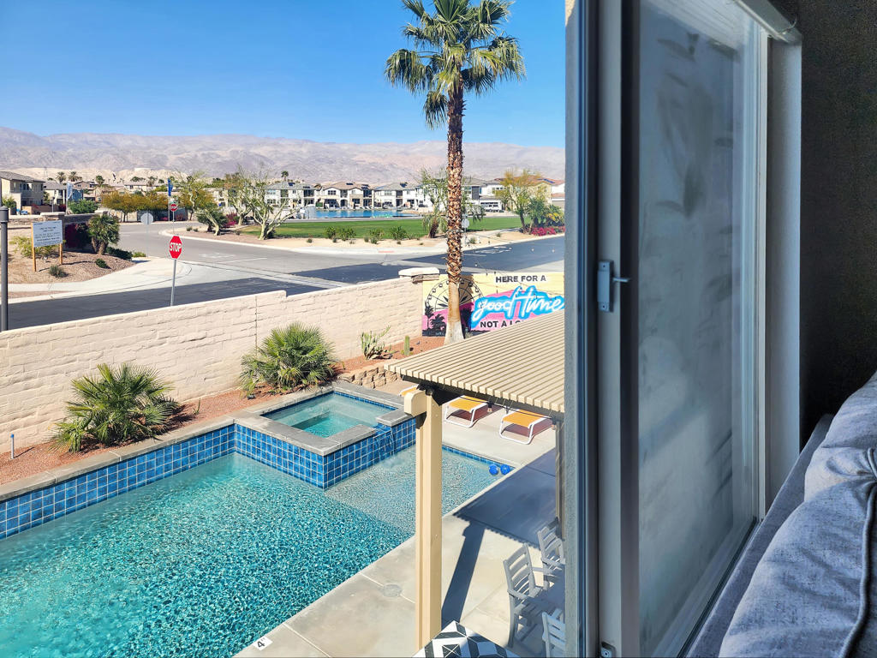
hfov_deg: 73.9
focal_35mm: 23
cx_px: 438
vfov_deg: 58.9
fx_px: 583
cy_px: 329
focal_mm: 6.4
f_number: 1.8
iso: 12
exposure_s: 1/566
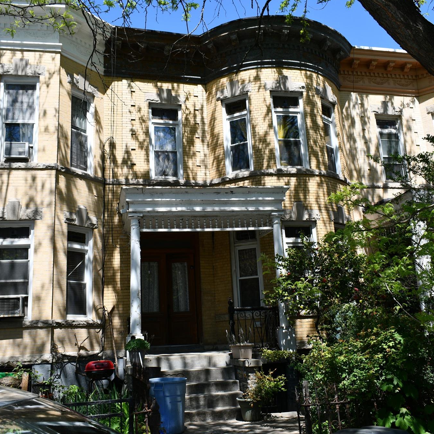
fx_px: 496
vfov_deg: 47.2
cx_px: 221
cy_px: 217
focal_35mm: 35
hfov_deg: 47.2
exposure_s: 1/250
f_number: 8
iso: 110
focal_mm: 18
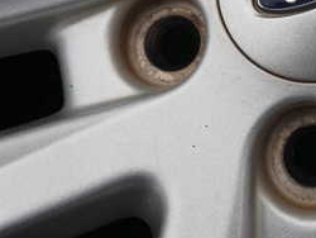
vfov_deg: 23.2
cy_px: -15
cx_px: 317
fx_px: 548
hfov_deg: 29.9
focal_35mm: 60
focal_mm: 4.5
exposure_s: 1/320
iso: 100
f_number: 2.8
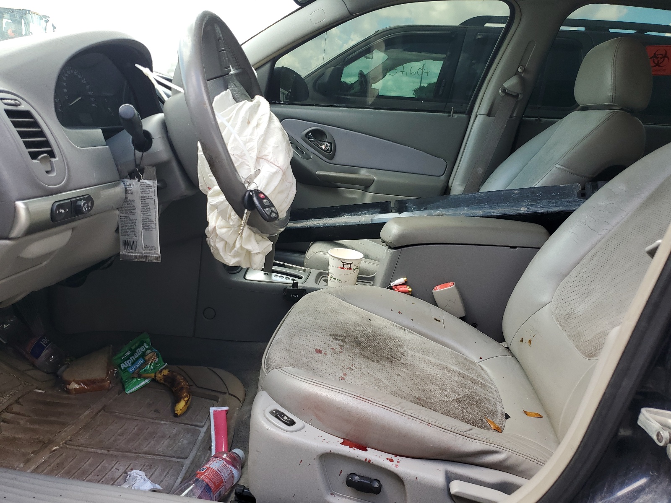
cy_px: 252
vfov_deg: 53.1
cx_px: 336
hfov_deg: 67.3
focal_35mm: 26
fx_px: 504
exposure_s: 1/263
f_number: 1.5
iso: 50
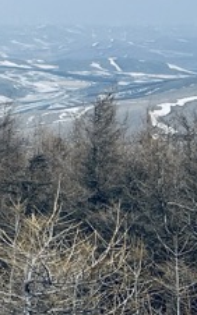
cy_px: -63
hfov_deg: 8.8
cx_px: -366
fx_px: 1075
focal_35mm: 125
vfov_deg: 16.1
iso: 50
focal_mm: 5.7
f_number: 1.5
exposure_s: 1/7463
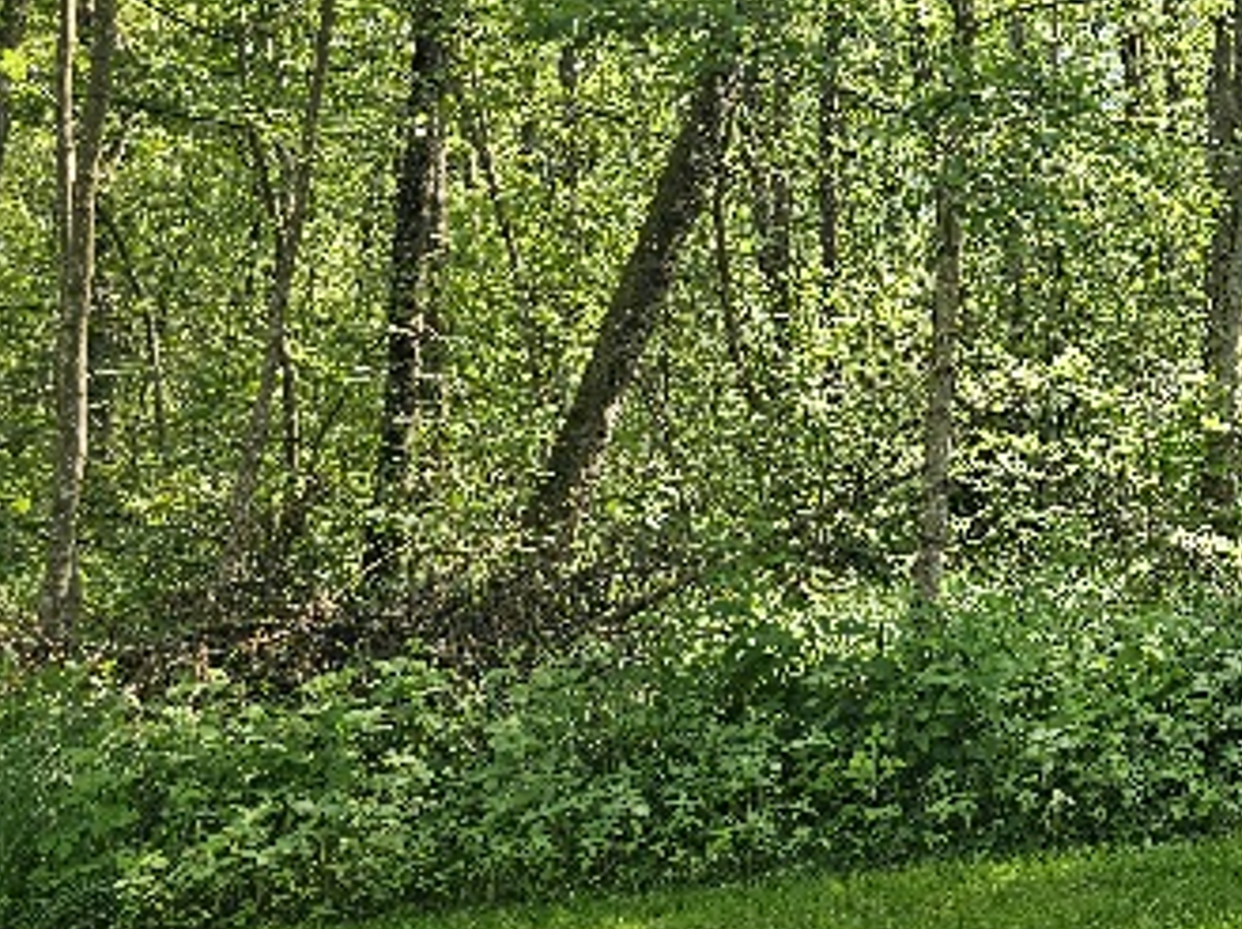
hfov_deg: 29.4
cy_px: 245
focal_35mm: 56
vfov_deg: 25.8
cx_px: 1506
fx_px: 2007
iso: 16
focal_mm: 6.3
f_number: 1.7
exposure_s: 1/100
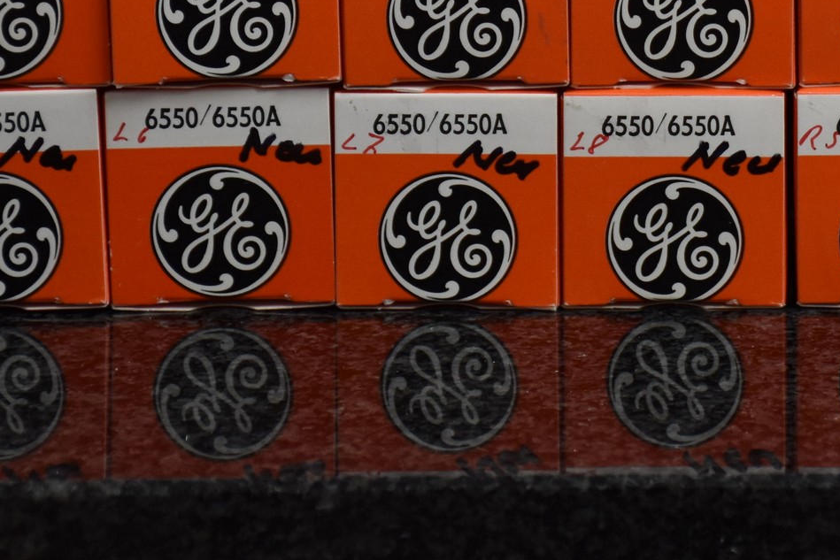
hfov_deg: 9.1
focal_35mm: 225
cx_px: 781
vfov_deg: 6.1
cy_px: -105
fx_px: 5250
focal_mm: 60
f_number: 5
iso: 560
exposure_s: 1/250
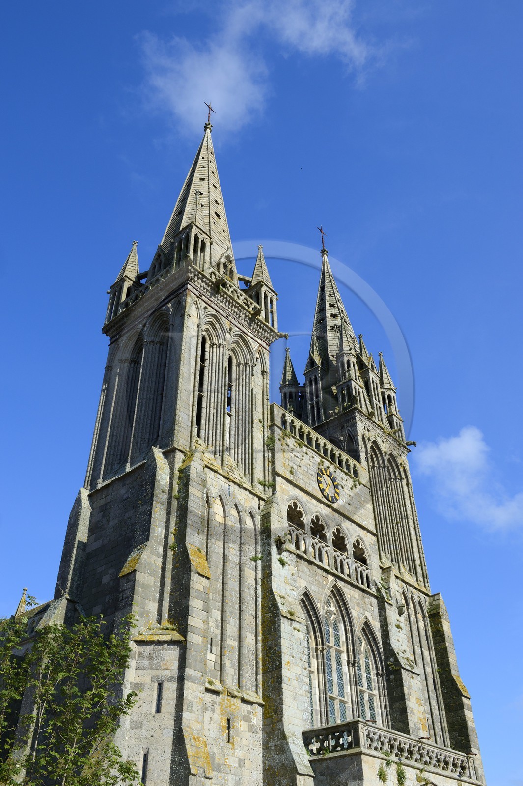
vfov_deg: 58.7
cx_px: 262
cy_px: 393
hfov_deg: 41.1
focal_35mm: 32
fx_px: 698
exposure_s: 1/250
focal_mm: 32
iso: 200
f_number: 11
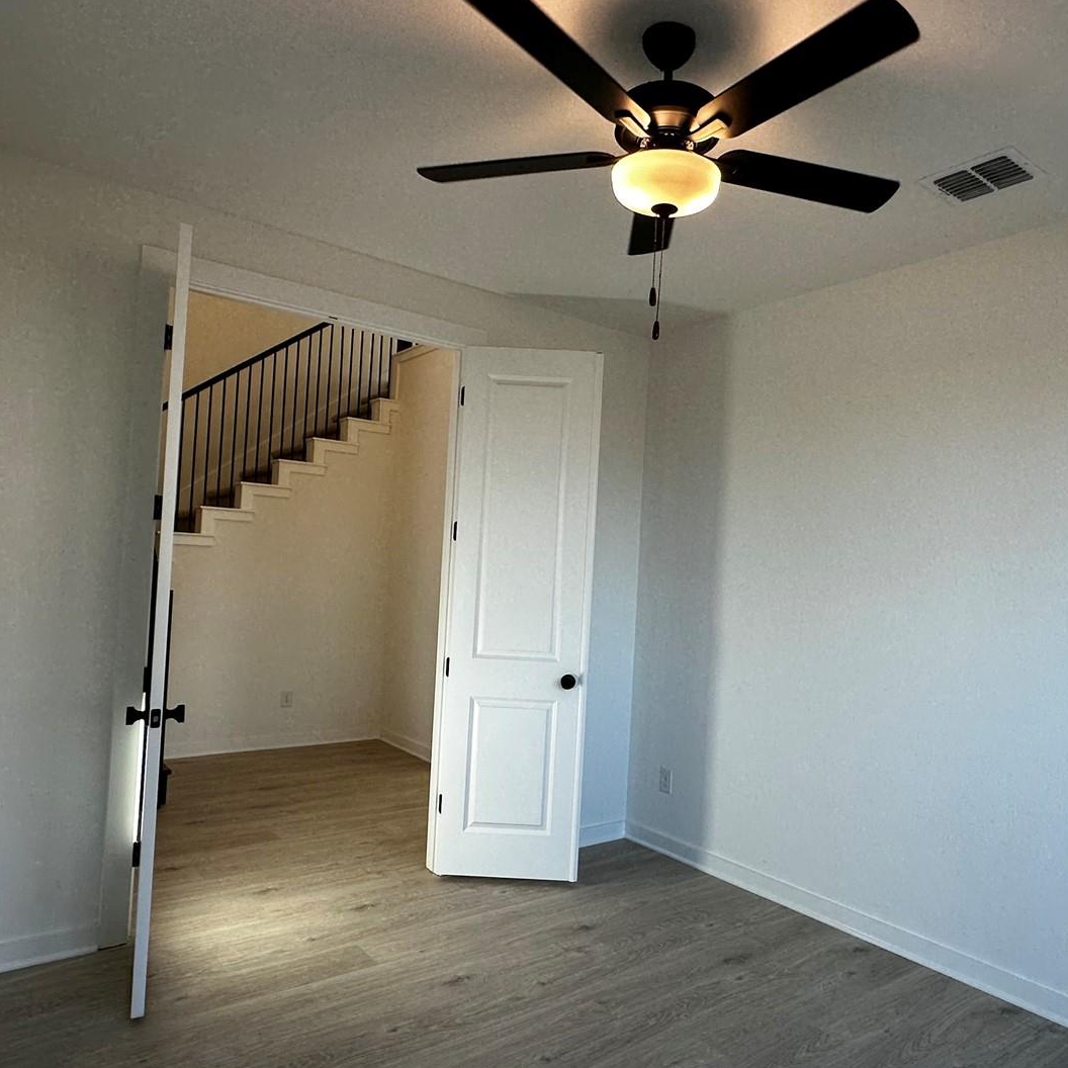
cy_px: 546
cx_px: 627
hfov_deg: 64.6
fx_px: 838
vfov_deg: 65.0
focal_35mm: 24
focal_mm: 2.22
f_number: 2.2
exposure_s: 1/120
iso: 64
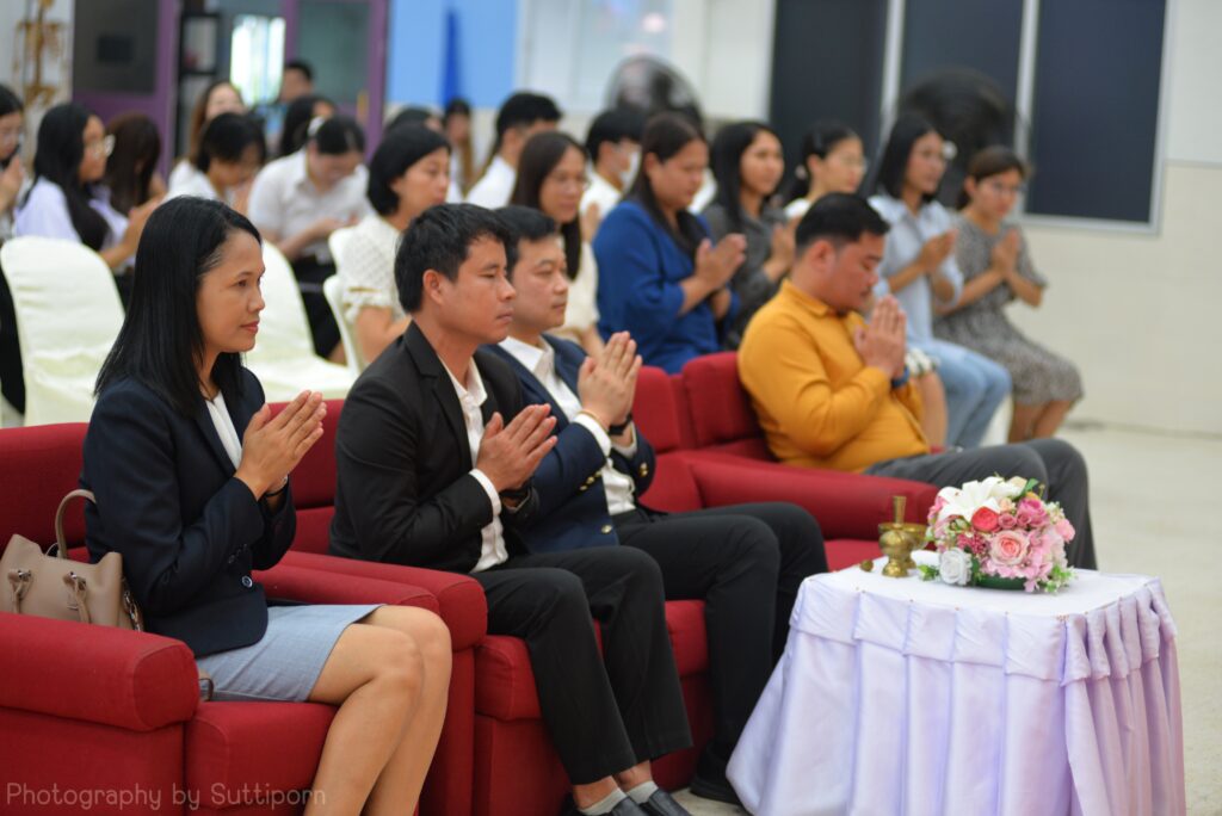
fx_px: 2717
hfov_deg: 25.3
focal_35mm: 80
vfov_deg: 17.1
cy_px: 408
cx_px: 611
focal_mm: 80
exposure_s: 1/160
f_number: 3.2
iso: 800
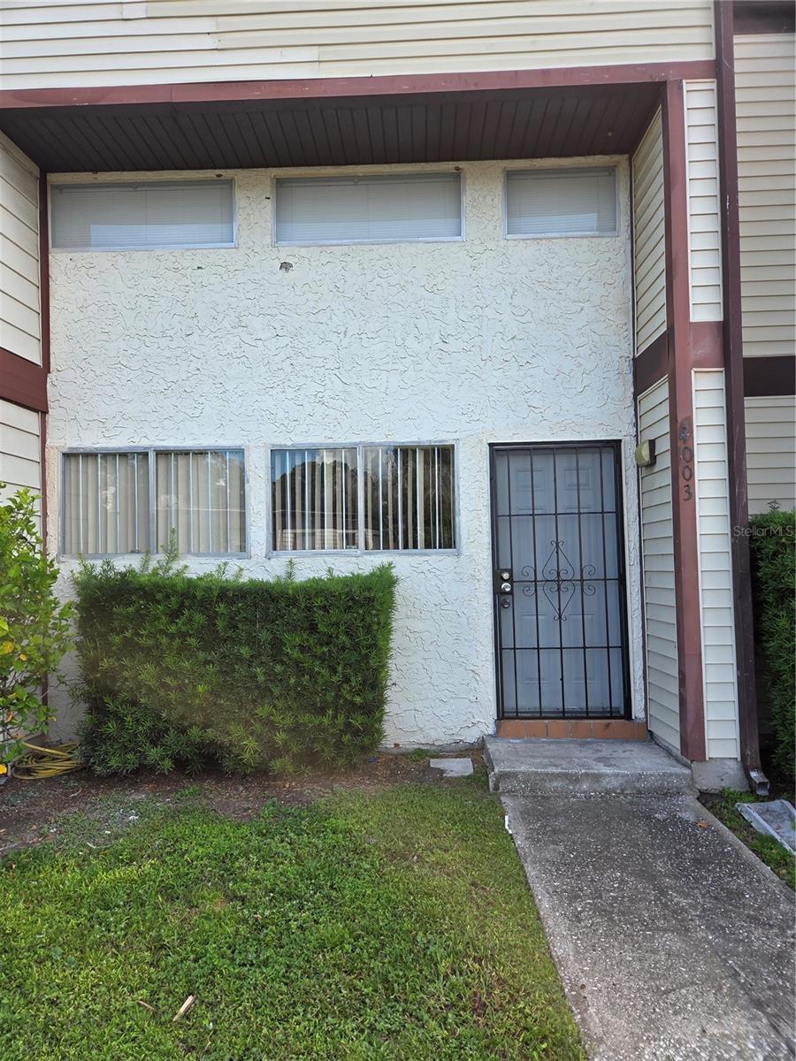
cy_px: 530
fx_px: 705
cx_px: 398
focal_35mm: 23
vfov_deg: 73.9
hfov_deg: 58.9
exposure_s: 1/861
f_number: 1.8
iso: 80
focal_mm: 5.4
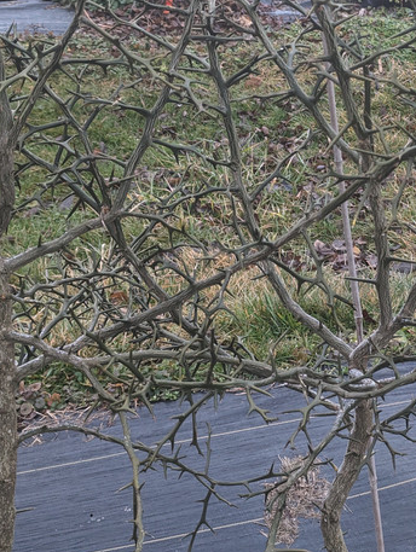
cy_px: 172
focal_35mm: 84
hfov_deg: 17.5
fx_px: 1343
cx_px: 323
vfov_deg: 23.1
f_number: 1.85
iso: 86
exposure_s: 1/97.9
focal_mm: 6.81
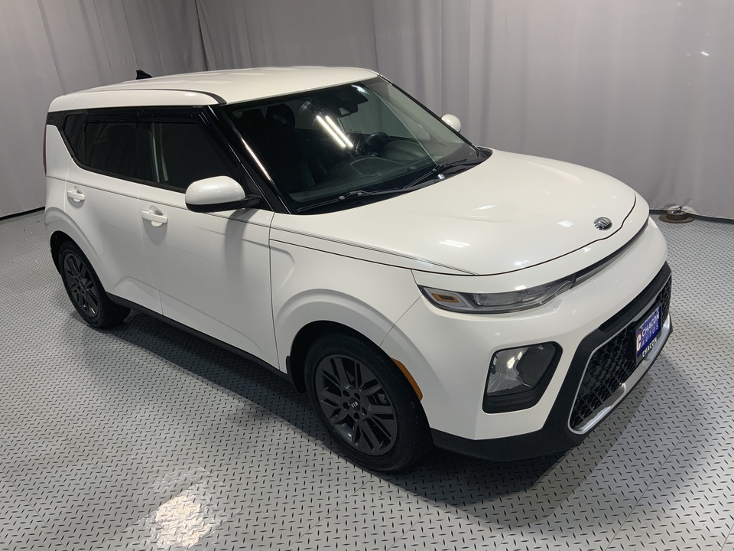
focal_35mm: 29
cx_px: 367
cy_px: 276
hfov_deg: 61.7
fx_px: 615
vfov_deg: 48.2
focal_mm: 3
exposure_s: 1/120
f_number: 1.8
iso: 50
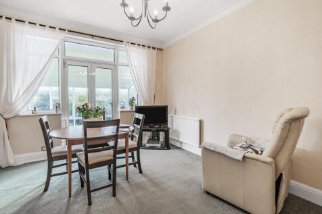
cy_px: 107
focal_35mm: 16
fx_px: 143
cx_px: 161
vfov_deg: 73.7
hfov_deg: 96.8
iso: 64
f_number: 5.6
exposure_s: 1/13
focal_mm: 16
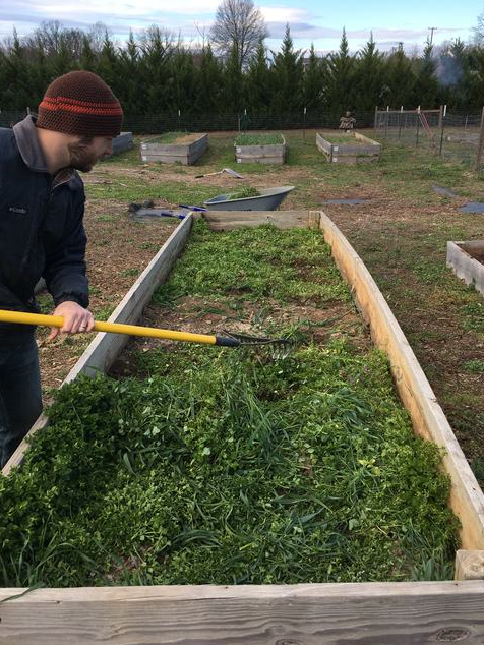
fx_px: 596
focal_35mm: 32
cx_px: 249
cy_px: 299
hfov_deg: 44.2
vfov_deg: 56.7
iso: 25
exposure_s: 1/469
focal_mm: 4.15
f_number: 2.2
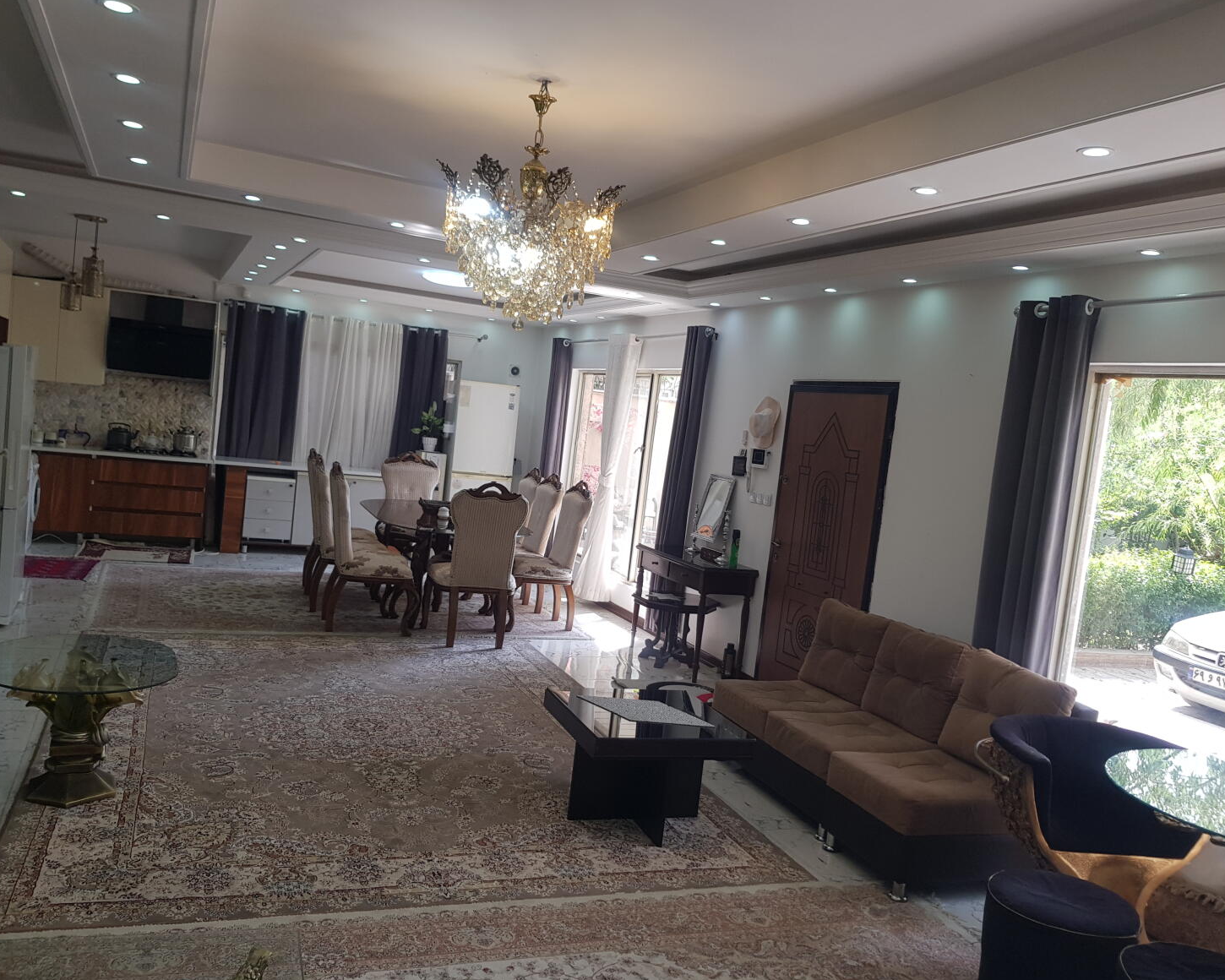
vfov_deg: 51.5
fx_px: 1015
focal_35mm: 28
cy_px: 504
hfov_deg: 62.2
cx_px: 601
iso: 50
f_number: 1.7
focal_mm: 4.2
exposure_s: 1/100
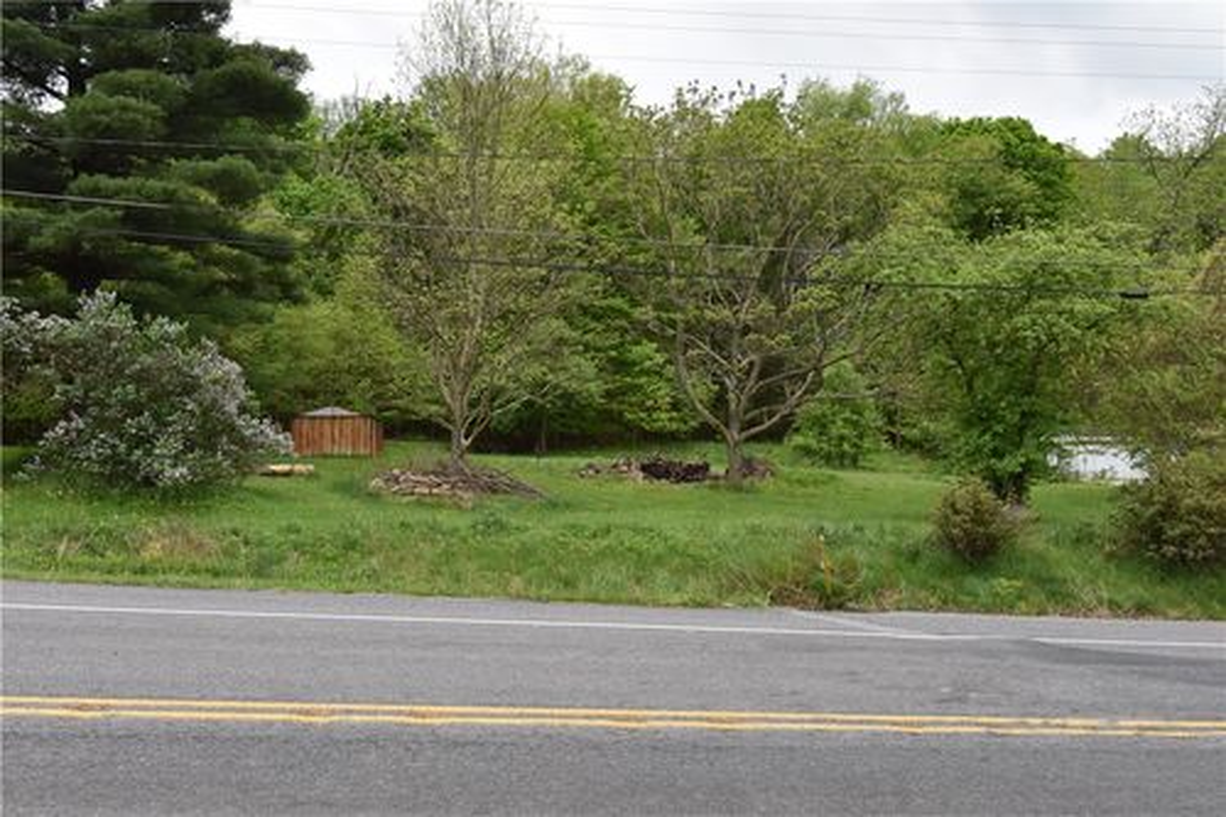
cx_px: 613
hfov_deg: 61.9
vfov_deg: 43.6
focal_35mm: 30
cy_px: 408
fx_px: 1021
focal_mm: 20
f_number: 10
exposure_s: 1/400
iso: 800
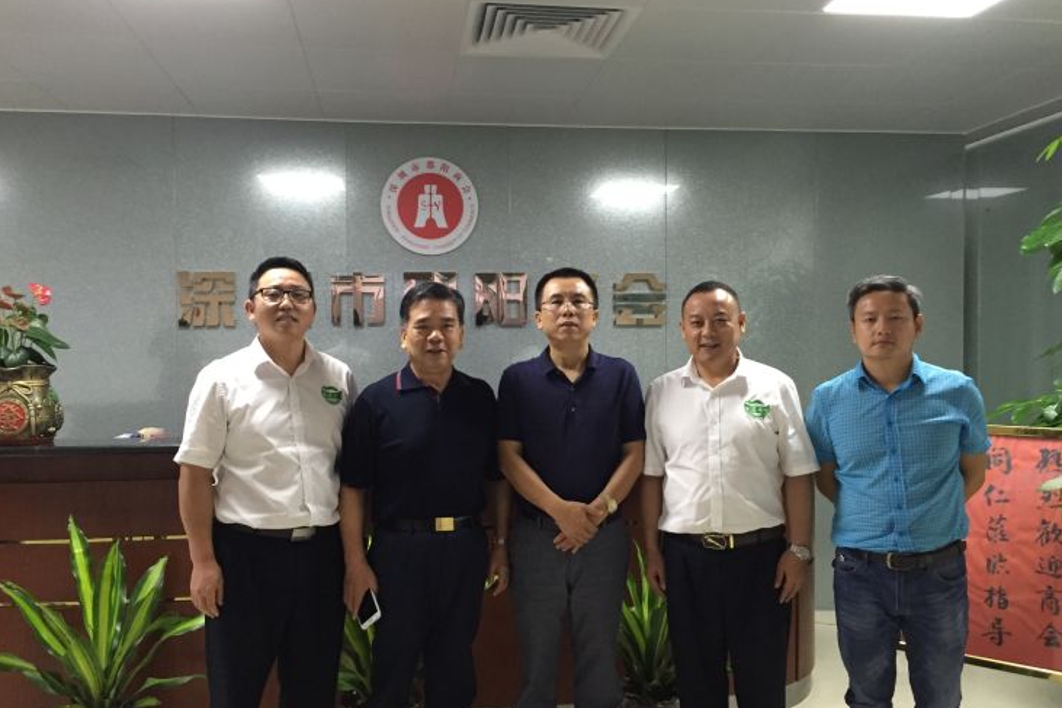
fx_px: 973
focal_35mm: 33
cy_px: 371
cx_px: 530
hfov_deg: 57.2
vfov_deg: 39.9
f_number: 2.2
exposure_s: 1/33
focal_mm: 4.15
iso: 250
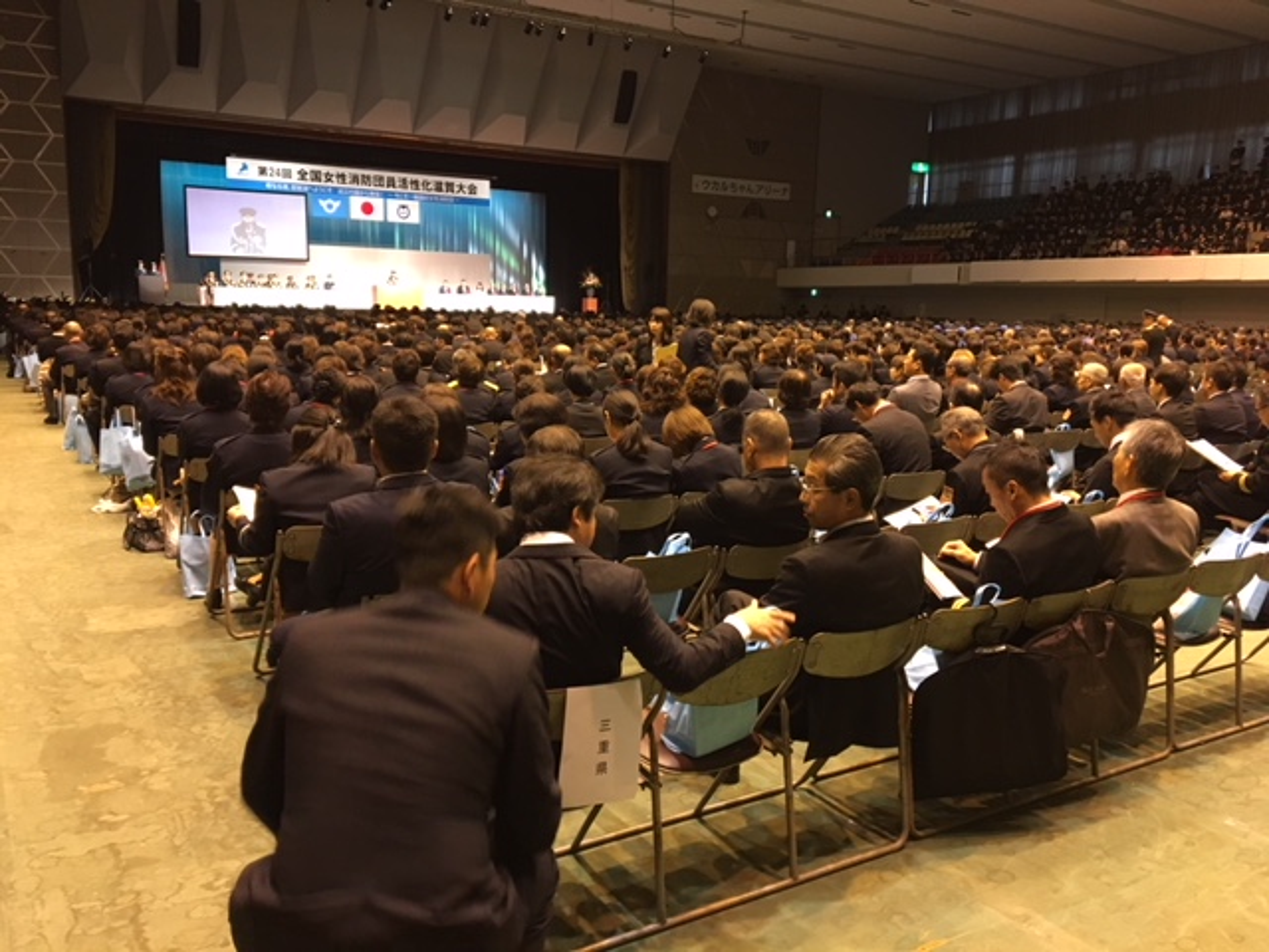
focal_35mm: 29
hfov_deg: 61.7
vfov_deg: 48.2
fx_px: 1063
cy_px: 476
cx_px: 634
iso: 200
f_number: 2.2
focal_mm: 4.15
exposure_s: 1/24
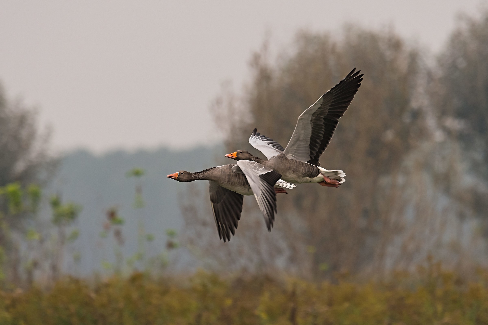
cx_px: 244
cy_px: 162
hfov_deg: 3.0
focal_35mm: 690
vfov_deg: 2.0
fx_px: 9353
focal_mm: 460
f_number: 6.3
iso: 500
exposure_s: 1/1250
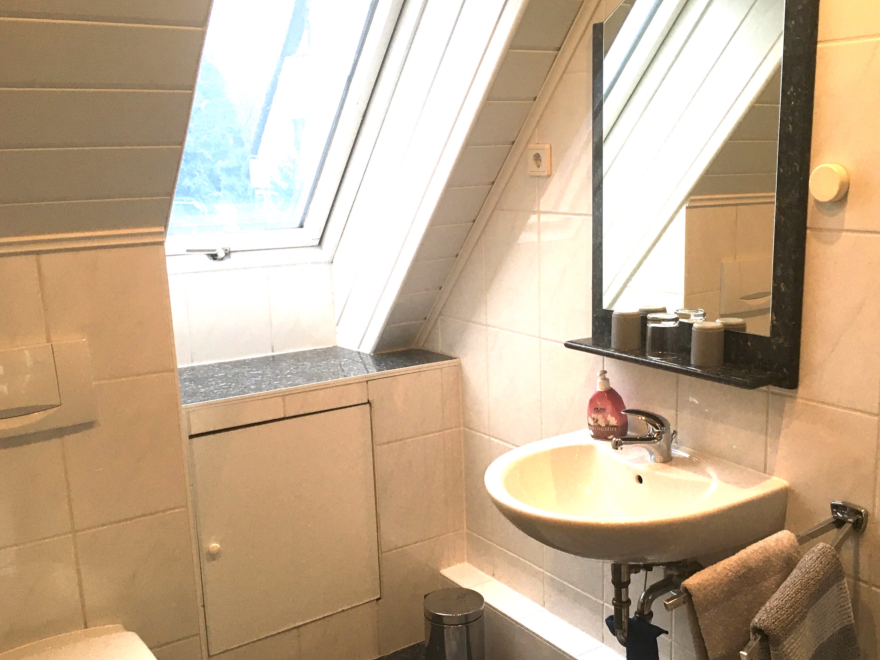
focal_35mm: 37
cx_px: 523
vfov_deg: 38.6
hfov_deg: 49.9
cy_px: 374
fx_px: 941
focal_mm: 4.15
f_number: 2.2
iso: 50
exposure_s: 1/33
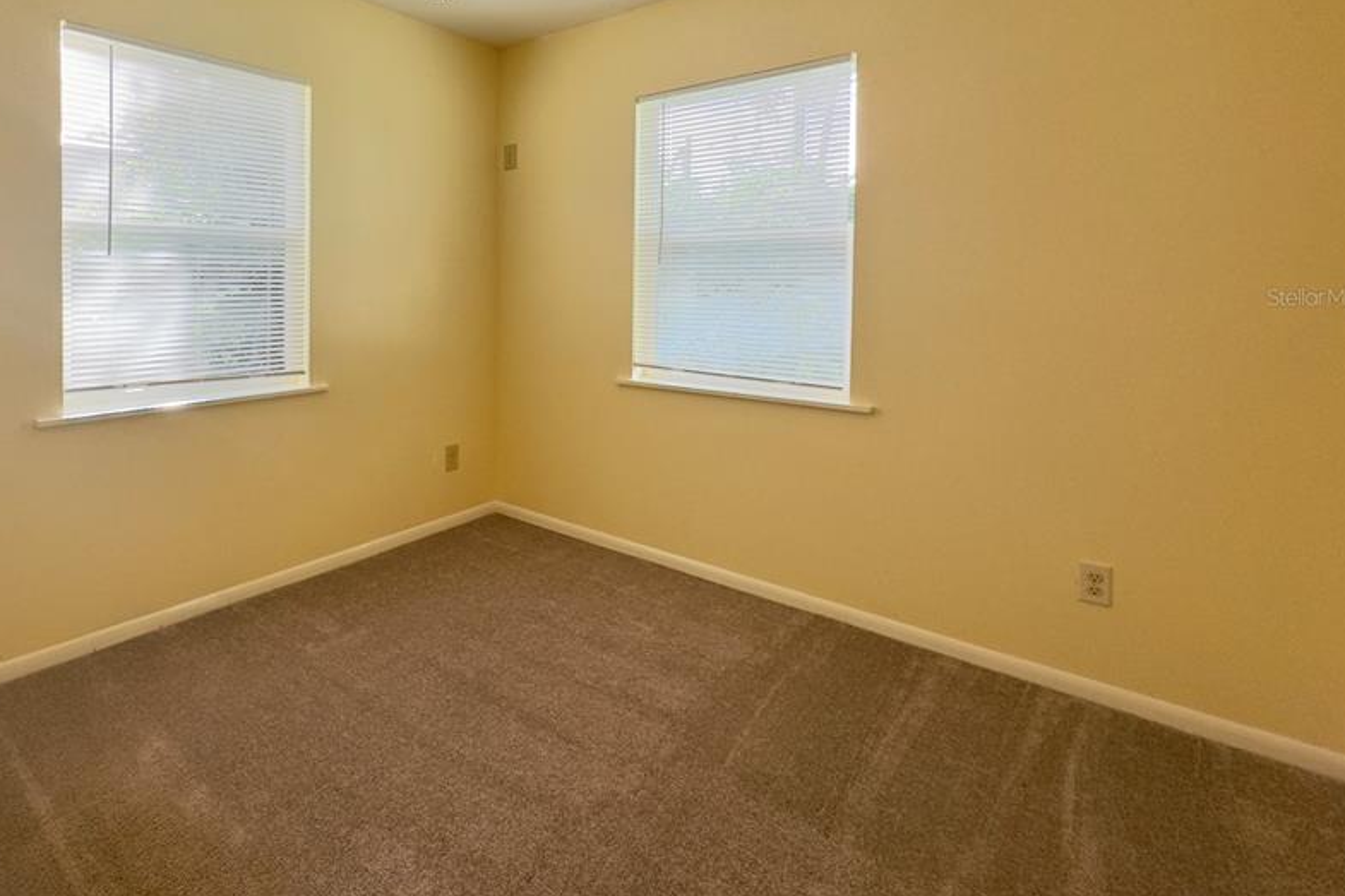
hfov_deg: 85.0
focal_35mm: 19
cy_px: 296
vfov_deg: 62.9
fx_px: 710
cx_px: 493
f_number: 2.2
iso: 125
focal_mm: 2.22
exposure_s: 1/120
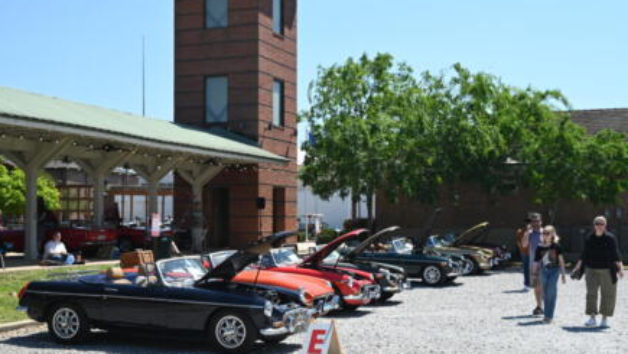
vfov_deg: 22.6
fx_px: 883
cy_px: 199
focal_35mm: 53
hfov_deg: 39.1
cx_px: 354
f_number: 6.3
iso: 100
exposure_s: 1/320
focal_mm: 44
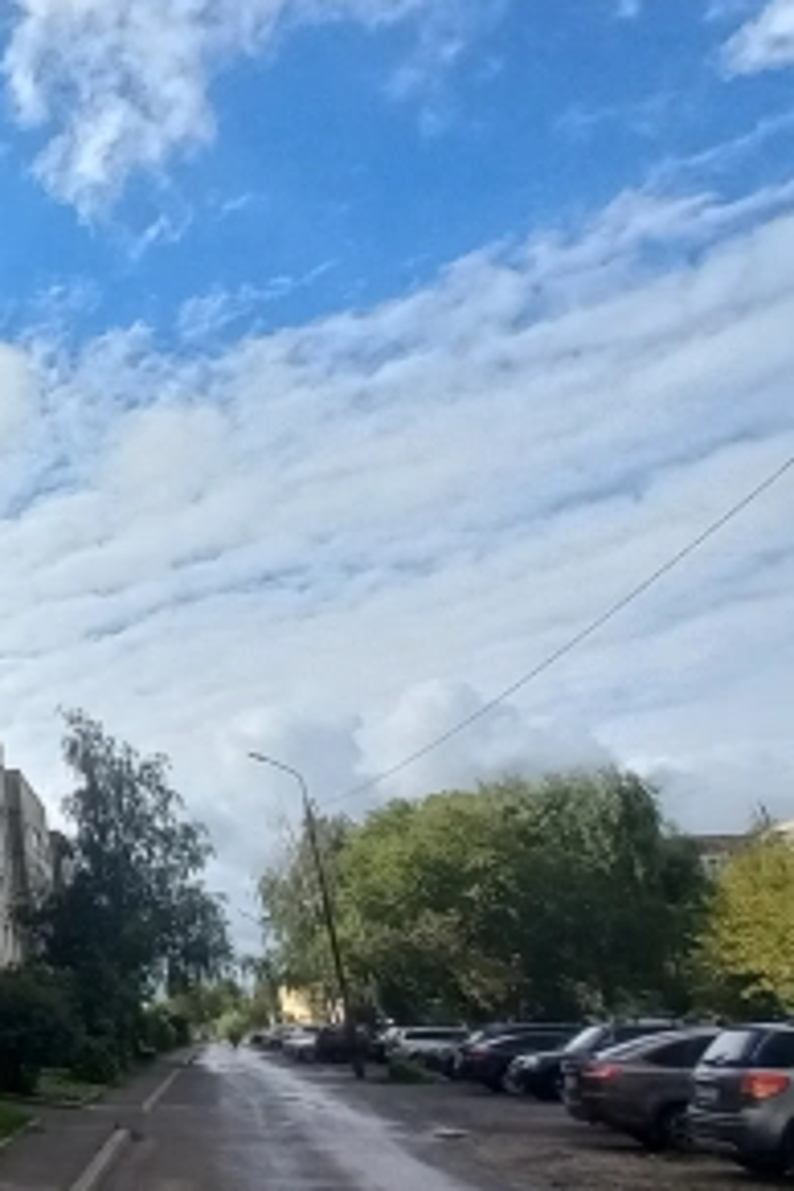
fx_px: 959
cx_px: -303
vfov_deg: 63.2
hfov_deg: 31.3
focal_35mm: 29
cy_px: 704
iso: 40
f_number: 2.2
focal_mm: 1.42
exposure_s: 1/1328
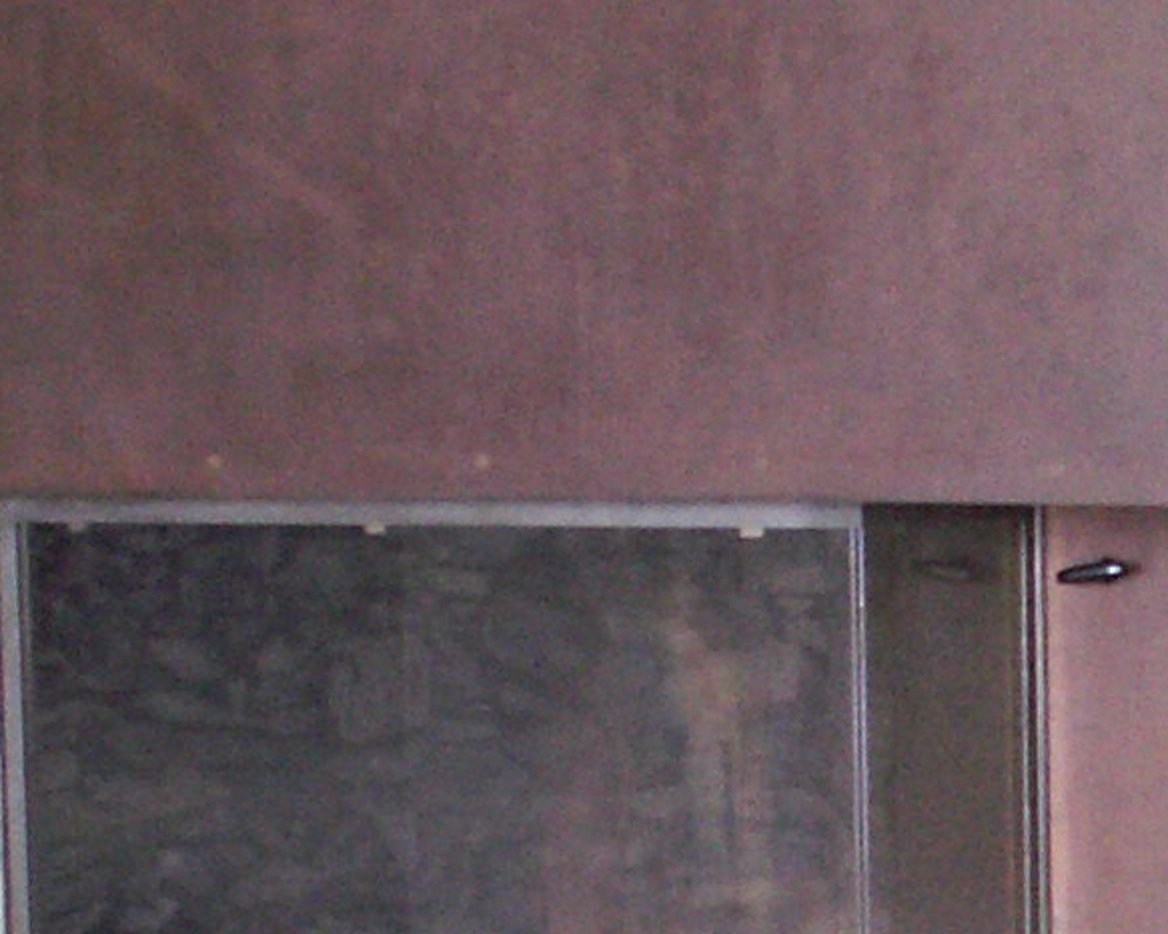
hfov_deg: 11.5
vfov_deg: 9.3
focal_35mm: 165
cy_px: 964
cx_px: 1322
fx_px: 5702
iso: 160
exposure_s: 1/13
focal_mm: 5.86
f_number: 2.8
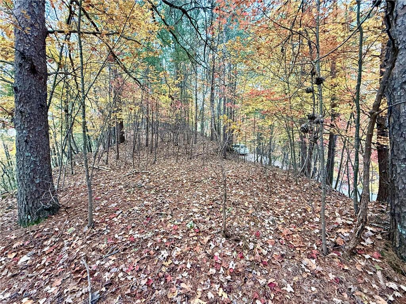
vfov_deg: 85.7
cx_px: 203
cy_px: 152
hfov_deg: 102.1
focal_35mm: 14
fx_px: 164
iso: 200
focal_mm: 2.22
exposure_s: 1/99
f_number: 2.2
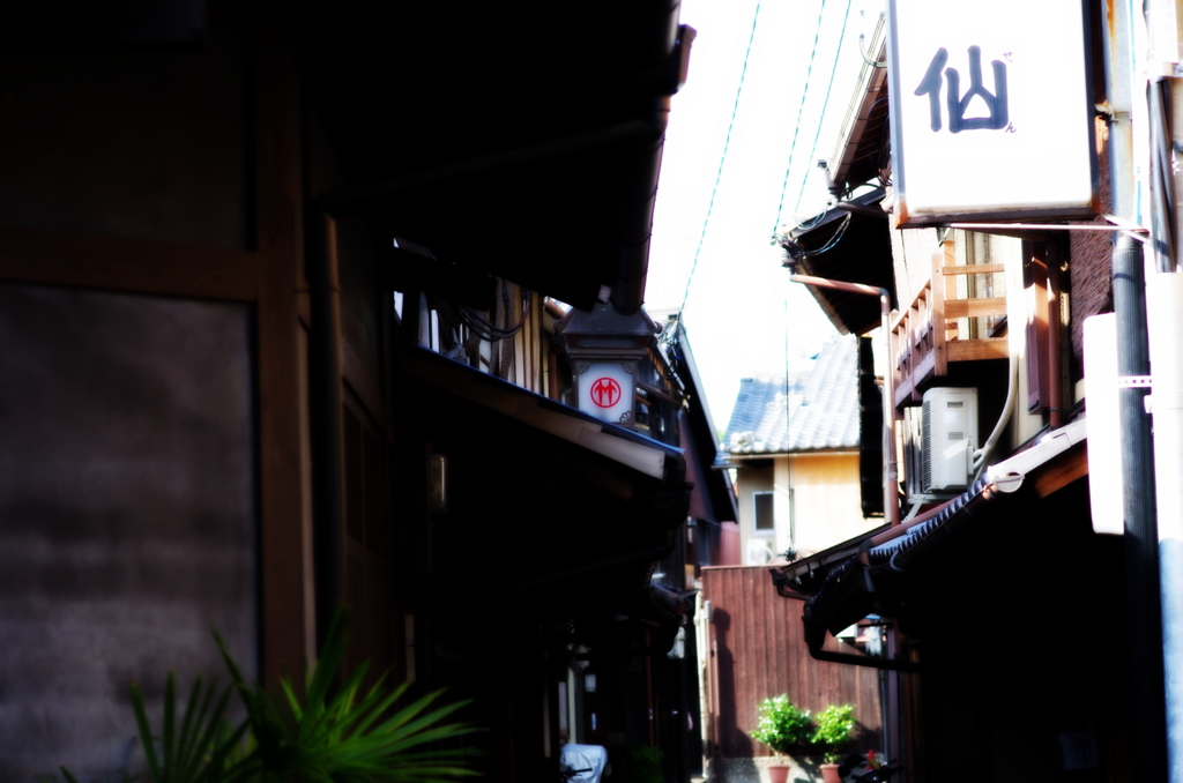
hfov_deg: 19.5
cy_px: 392
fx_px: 3443
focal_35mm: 105
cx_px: 592
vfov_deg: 13.0
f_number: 4
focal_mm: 70
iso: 100
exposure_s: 1/125
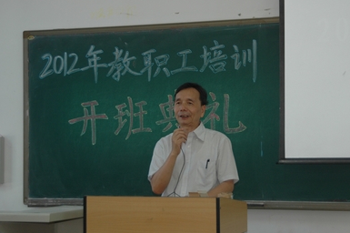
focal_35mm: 85
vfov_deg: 16.0
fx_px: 826
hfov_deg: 23.9
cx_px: 185
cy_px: 113
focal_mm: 52
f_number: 4.8
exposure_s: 1/60
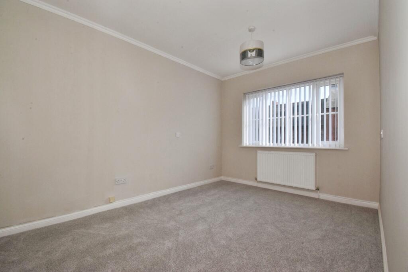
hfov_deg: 100.4
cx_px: 204
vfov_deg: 77.3
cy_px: 136
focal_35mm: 15
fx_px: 170
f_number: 22
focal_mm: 10
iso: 1000
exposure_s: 1/60
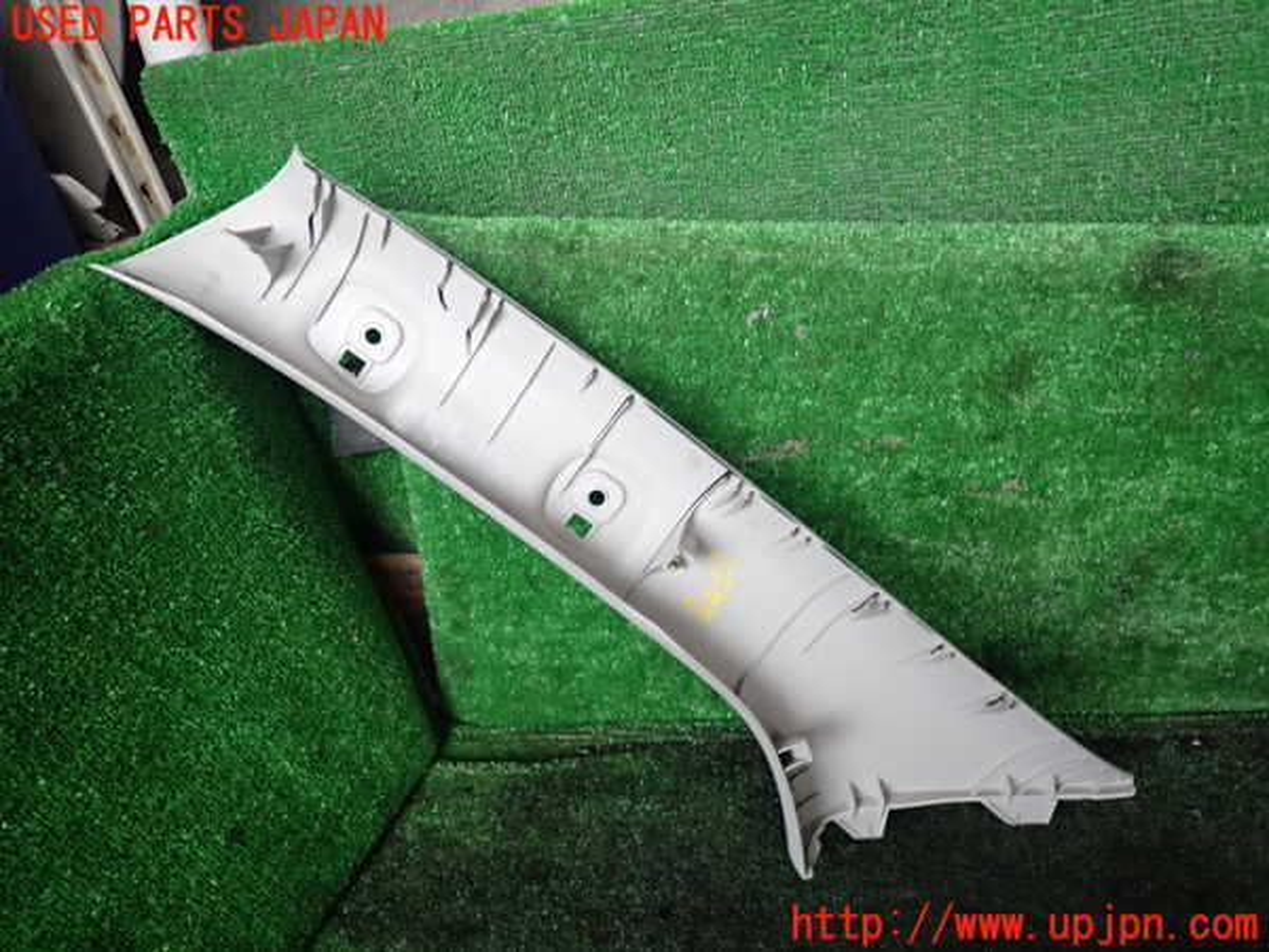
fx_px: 916
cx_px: 634
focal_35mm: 25
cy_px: 476
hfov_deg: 69.4
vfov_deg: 54.9
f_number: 2
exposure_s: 1/30
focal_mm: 4.5
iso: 320
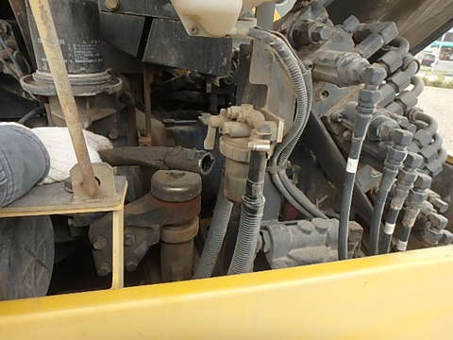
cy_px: 170
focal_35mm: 21
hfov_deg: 79.0
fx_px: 275
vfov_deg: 63.4
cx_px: 226
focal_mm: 3.7
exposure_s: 1/125
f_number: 3.5
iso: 125
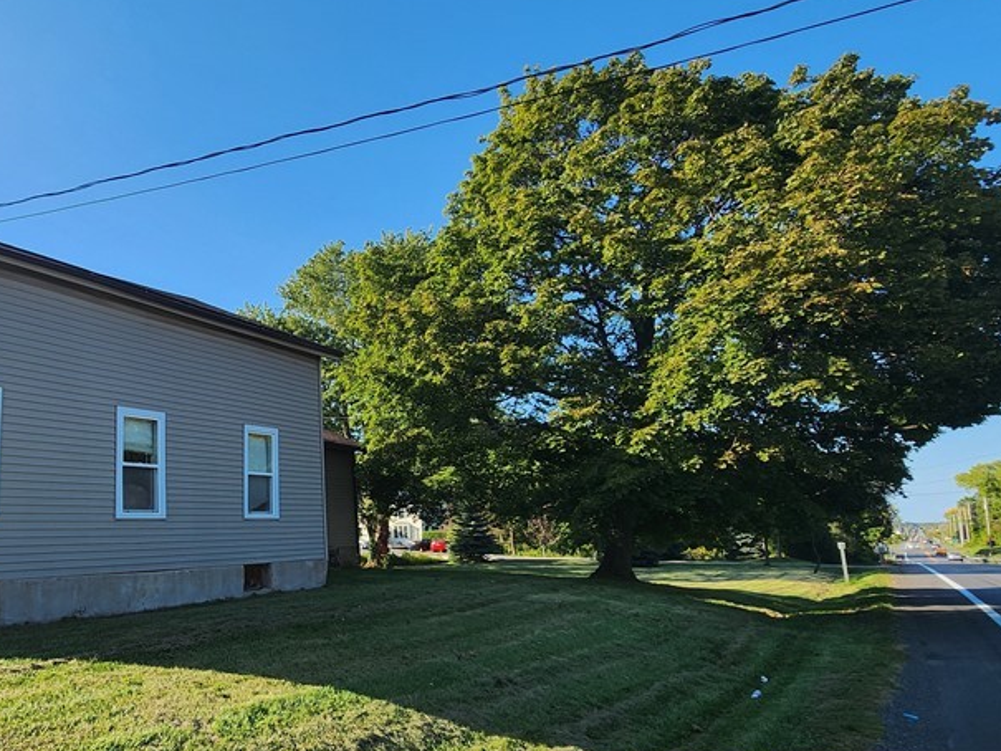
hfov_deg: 68.4
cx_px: 189
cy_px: 452
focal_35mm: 22
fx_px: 636
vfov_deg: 60.6
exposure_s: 1/1148
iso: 50
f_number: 2.2
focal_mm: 2.2
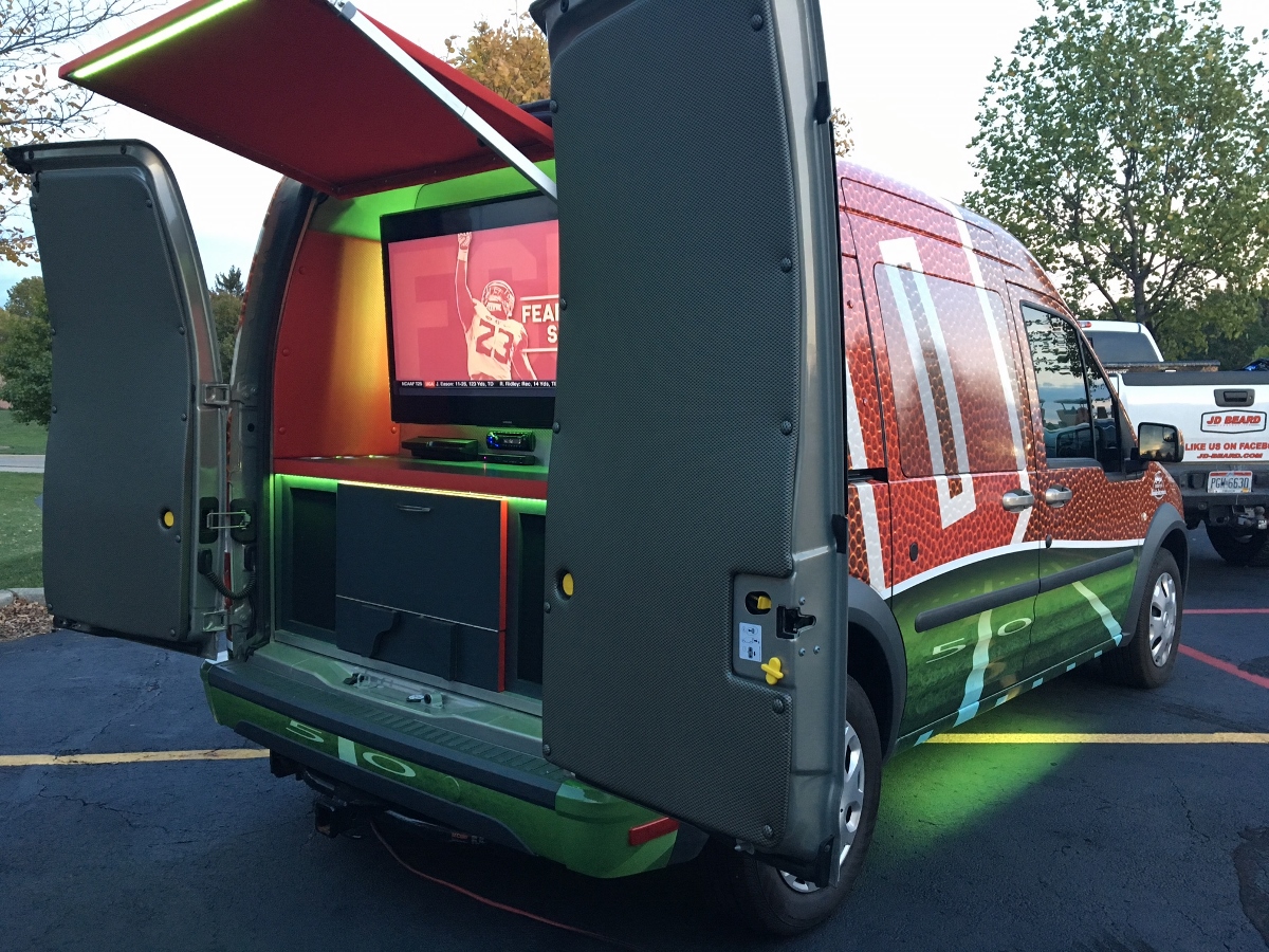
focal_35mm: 29
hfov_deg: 61.7
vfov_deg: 48.2
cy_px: 476
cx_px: 634
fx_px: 1063
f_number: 2.2
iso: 125
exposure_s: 1/30
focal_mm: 4.15
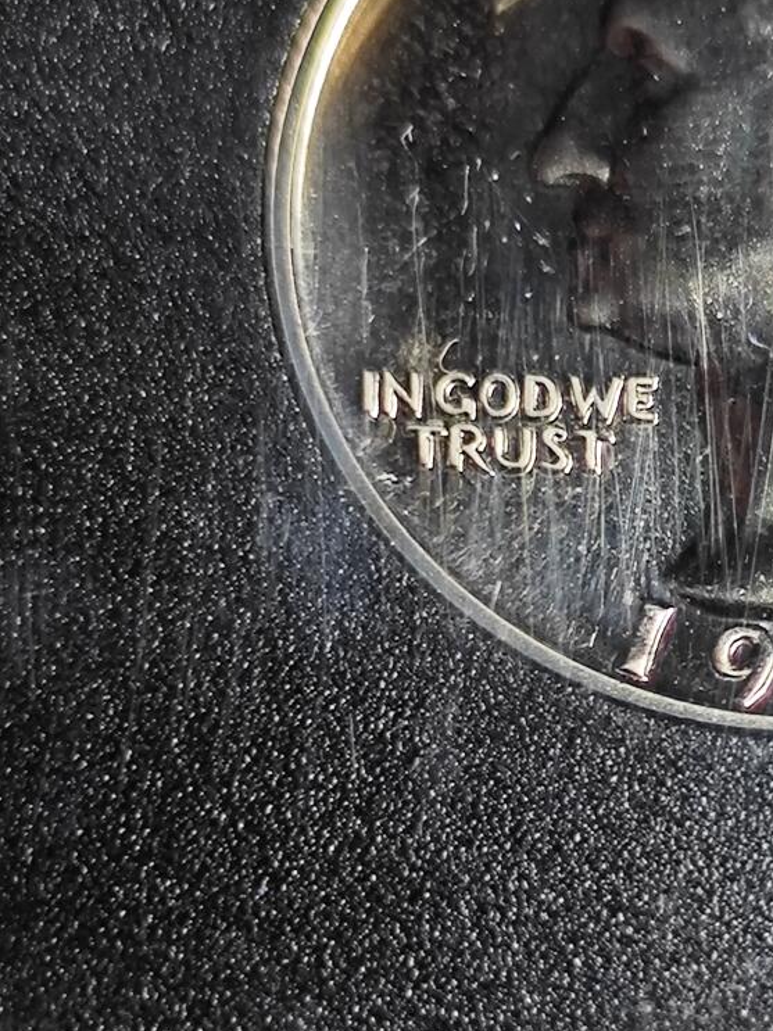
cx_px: 792
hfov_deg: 9.5
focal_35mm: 155
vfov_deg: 12.7
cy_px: 820
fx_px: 4616
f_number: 1.6
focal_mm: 5.84
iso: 80
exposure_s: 1/100
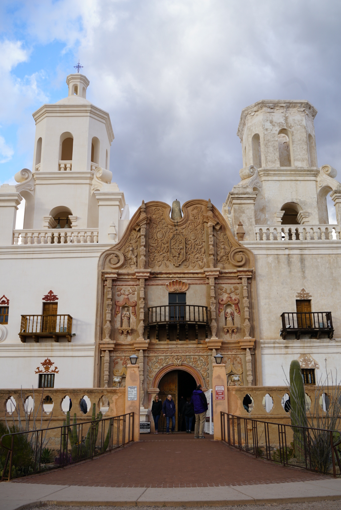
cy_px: 255
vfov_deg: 54.4
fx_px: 496
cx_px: 170
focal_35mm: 35
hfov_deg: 37.9
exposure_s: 1/80
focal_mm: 35
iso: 100
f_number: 8
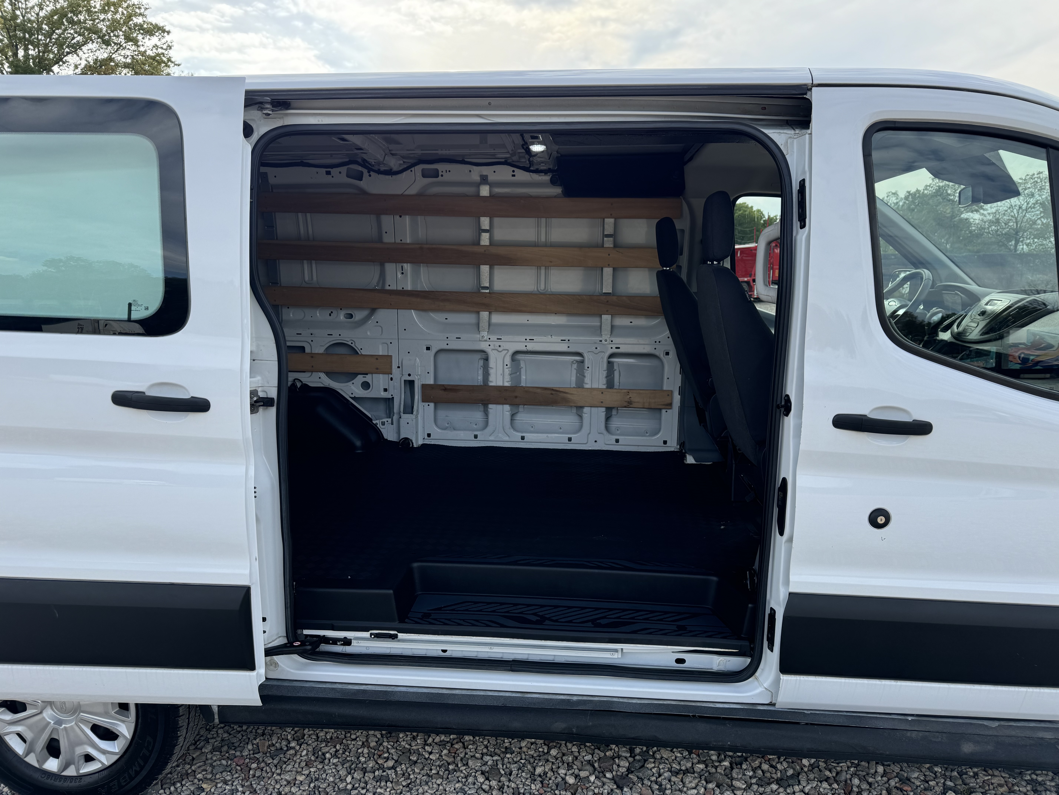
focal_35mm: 24
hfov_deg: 71.6
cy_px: 398
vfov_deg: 56.8
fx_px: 734
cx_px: 530
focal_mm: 6.76
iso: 80
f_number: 1.78
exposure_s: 1/1238
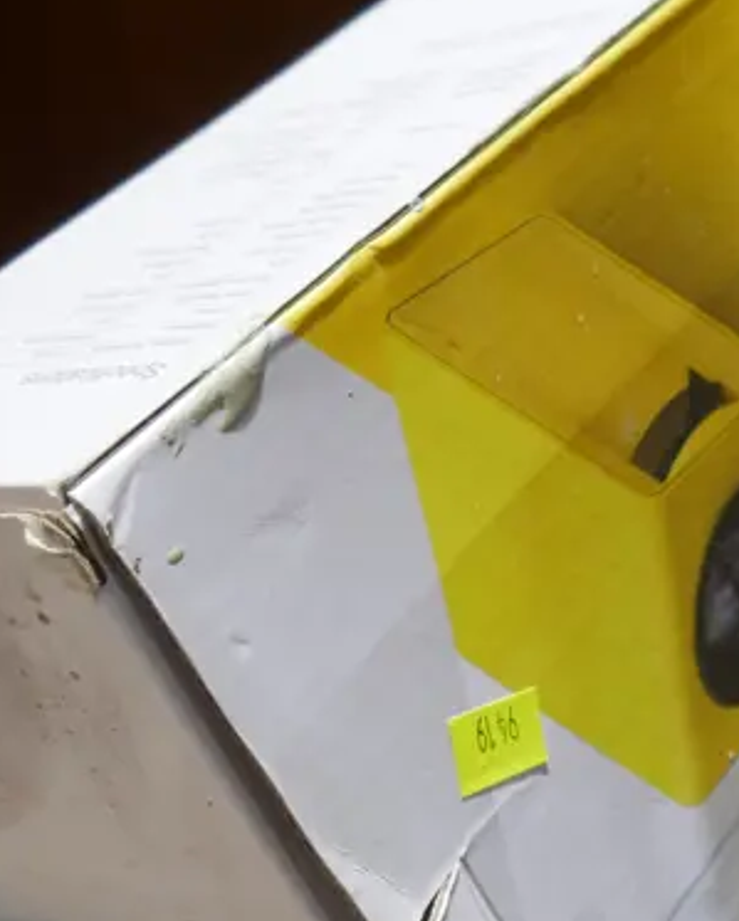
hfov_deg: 19.2
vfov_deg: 24.8
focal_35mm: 75
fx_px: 2048
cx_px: 917
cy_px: 786
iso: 400
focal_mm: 14
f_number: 3.5
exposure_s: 1/60
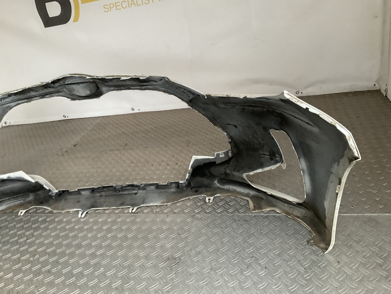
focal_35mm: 29
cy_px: 147
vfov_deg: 48.2
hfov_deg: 61.7
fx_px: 328
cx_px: 196
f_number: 1.8
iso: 160
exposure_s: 1/60
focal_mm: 3
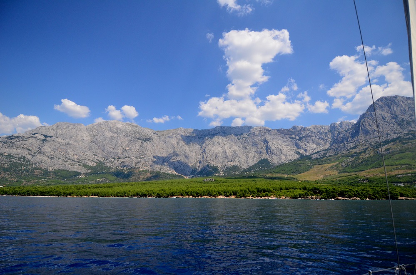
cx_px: 208
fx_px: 208
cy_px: 138
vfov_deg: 67.1
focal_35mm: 18
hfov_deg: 90.1
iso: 640
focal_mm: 12
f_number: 4
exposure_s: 1/8000
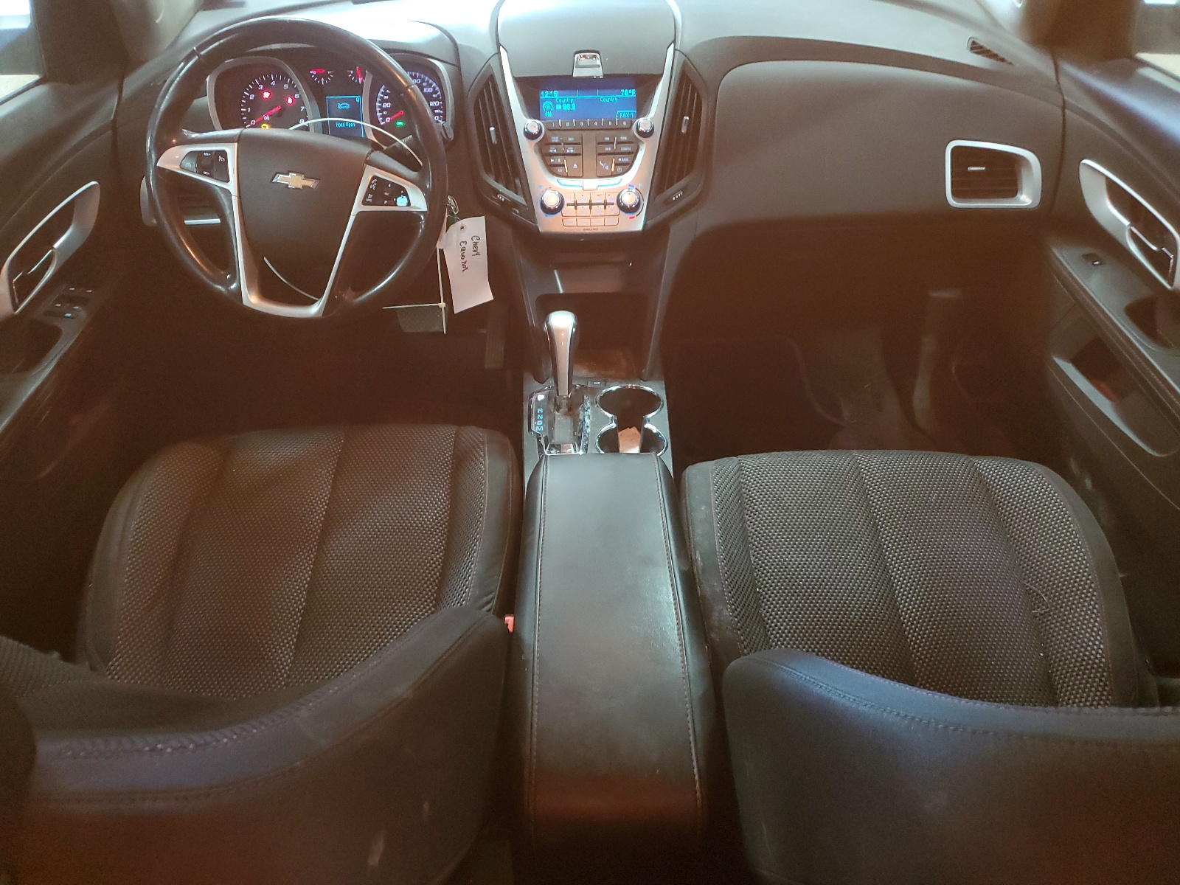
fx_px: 886
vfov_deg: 53.1
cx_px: 590
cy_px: 442
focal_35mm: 26
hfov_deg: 67.3
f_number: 1.5
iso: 353
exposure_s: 1/15
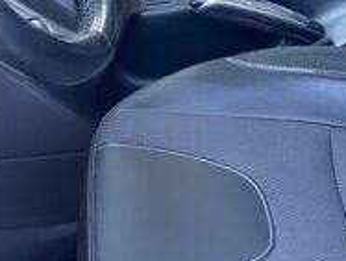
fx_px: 1112
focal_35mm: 111
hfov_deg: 17.0
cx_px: 402
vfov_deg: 13.0
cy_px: -52
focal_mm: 4.25
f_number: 1.8
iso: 125
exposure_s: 1/95
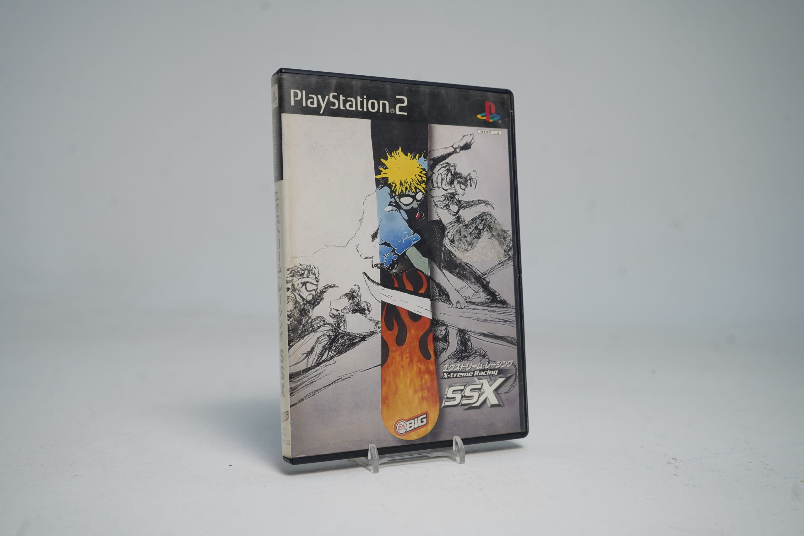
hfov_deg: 54.4
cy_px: 268
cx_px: 402
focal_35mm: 35
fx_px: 782
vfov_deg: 37.9
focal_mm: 35
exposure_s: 1/40
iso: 250
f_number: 6.3
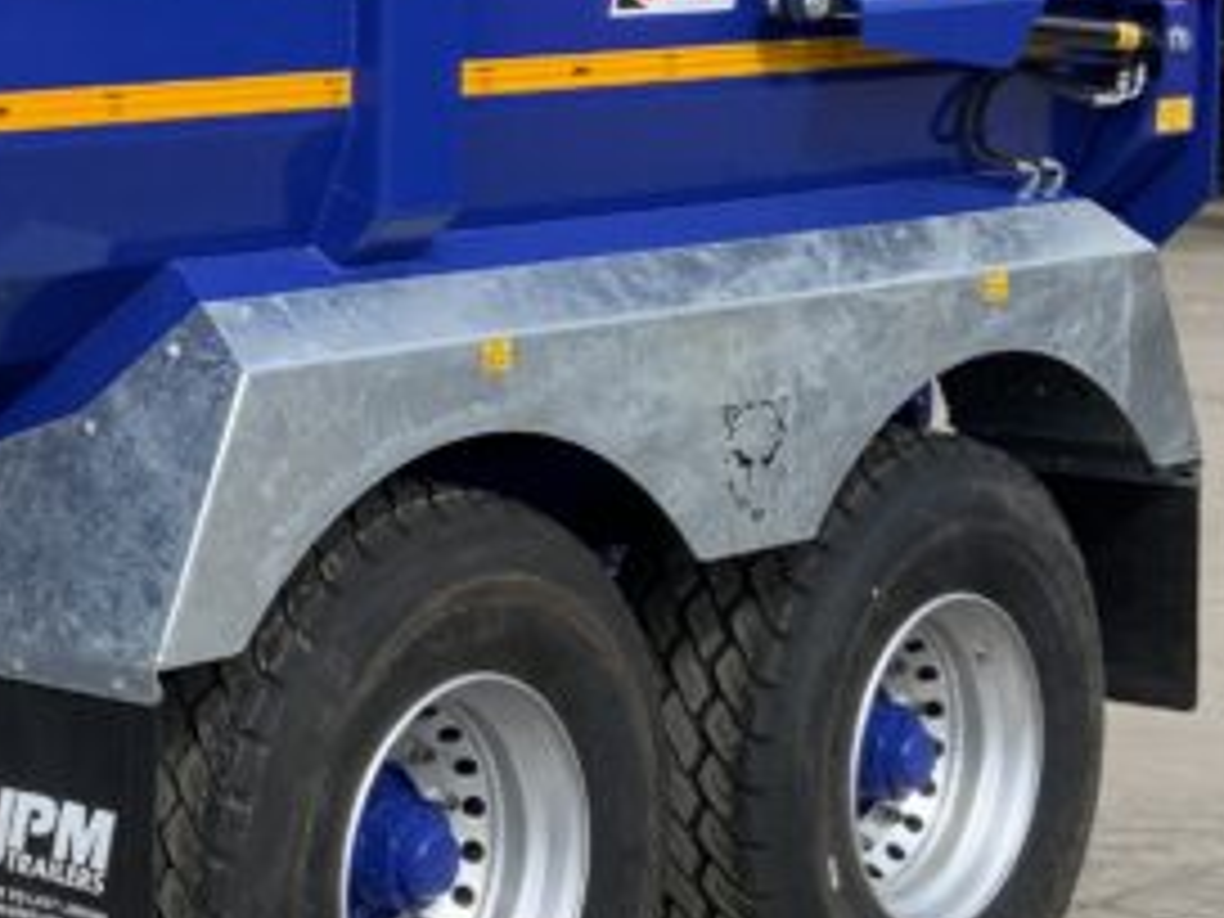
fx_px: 3854
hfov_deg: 17.1
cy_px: 292
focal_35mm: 109
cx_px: -288
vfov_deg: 13.6
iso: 16
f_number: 1.8
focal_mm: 3
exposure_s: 1/1250
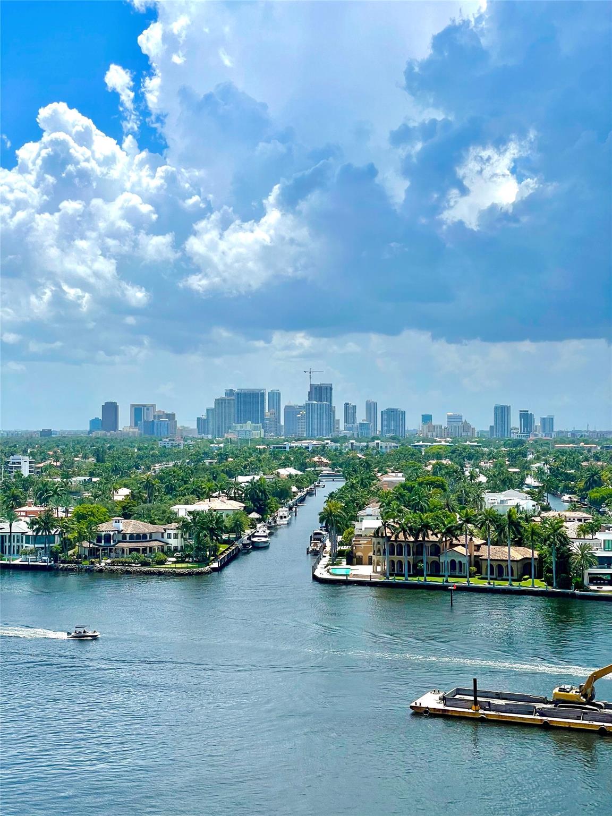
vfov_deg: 36.8
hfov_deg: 28.0
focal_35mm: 52
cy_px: 408
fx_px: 1226
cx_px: 306
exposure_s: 1/3690
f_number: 2
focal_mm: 6
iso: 25
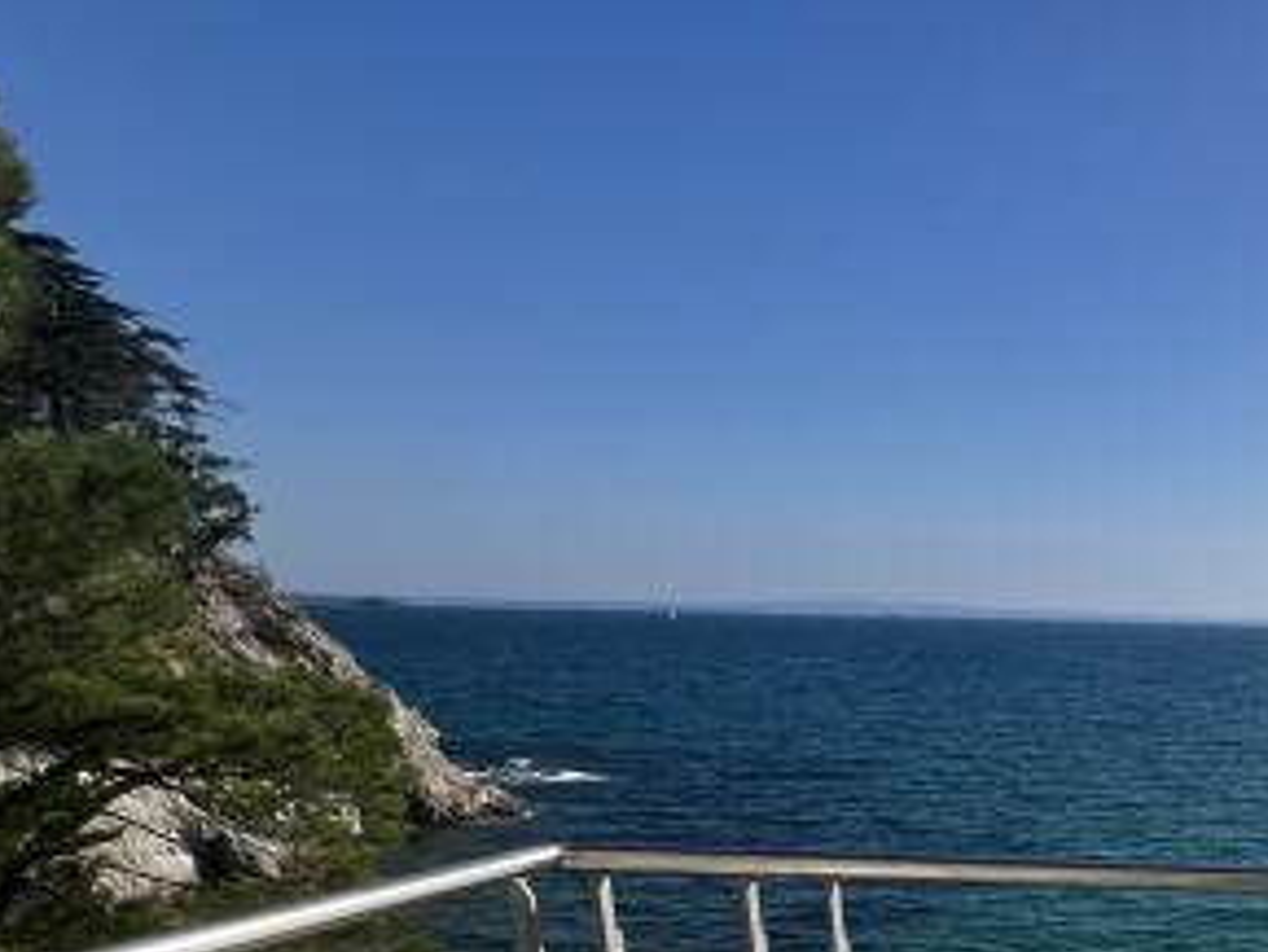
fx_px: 1319
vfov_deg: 33.6
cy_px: 1092
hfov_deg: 41.4
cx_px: 1382
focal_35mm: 36
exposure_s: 1/1946
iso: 32
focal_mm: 1.57
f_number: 1.8
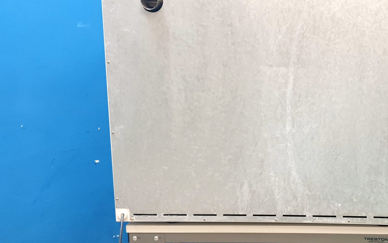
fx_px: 508
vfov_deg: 26.7
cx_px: 280
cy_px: 161
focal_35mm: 48
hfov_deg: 40.9
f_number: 1.5
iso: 250
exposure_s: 1/33
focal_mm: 4.3
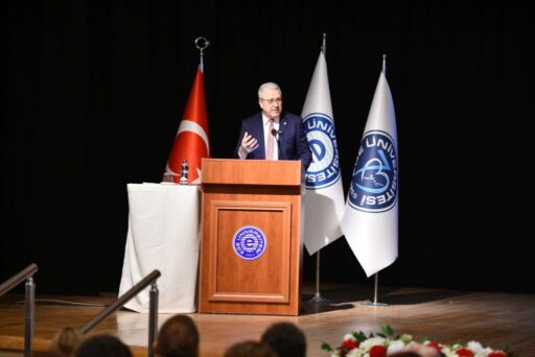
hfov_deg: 17.1
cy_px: 178
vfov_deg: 11.4
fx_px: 1784
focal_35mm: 120
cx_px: 268
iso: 1600
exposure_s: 1/100
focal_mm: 120
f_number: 2.8
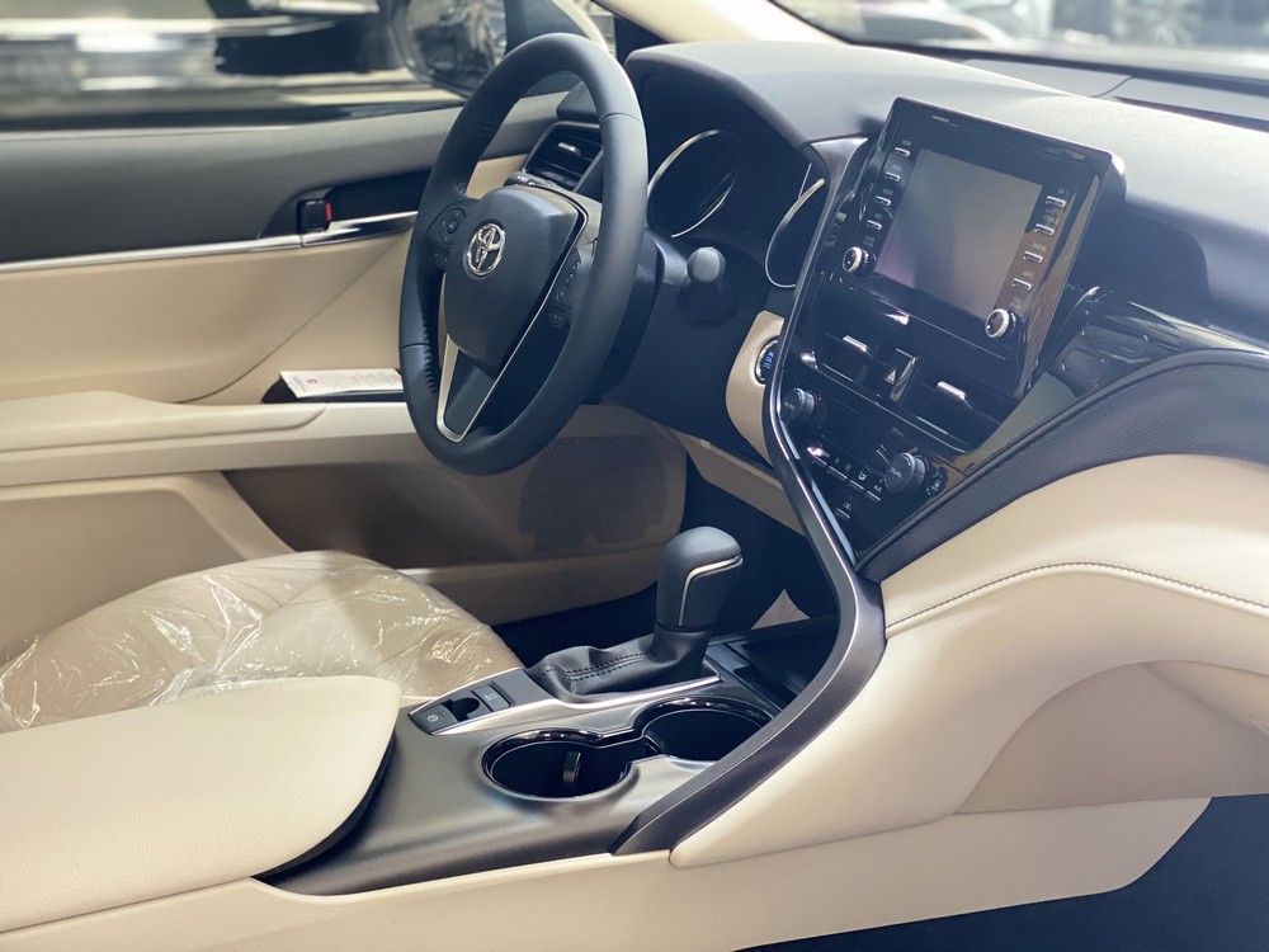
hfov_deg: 36.8
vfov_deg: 28.0
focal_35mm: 52
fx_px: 1906
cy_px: 476
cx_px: 634
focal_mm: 6
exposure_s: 1/40
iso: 200
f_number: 2
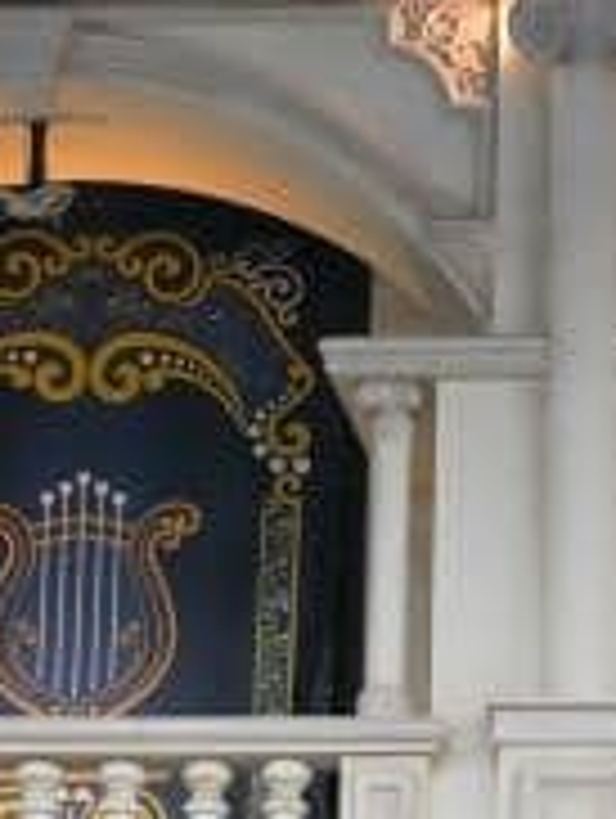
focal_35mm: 238
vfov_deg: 8.2
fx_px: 5634
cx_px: 1151
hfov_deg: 6.1
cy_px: 1177
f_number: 4
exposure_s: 1/250
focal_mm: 44
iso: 320
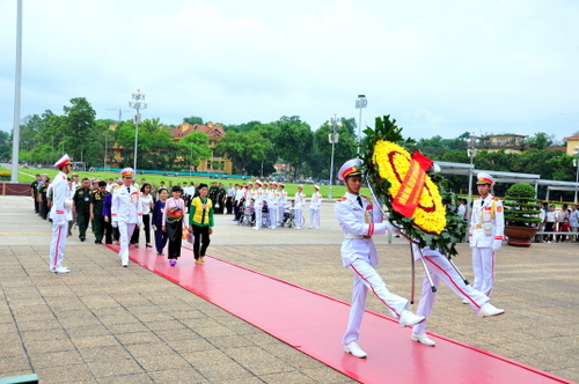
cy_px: 192
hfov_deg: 53.2
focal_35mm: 36
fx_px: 578
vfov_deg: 36.8
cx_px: 290
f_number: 8
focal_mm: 24
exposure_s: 1/400
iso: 400
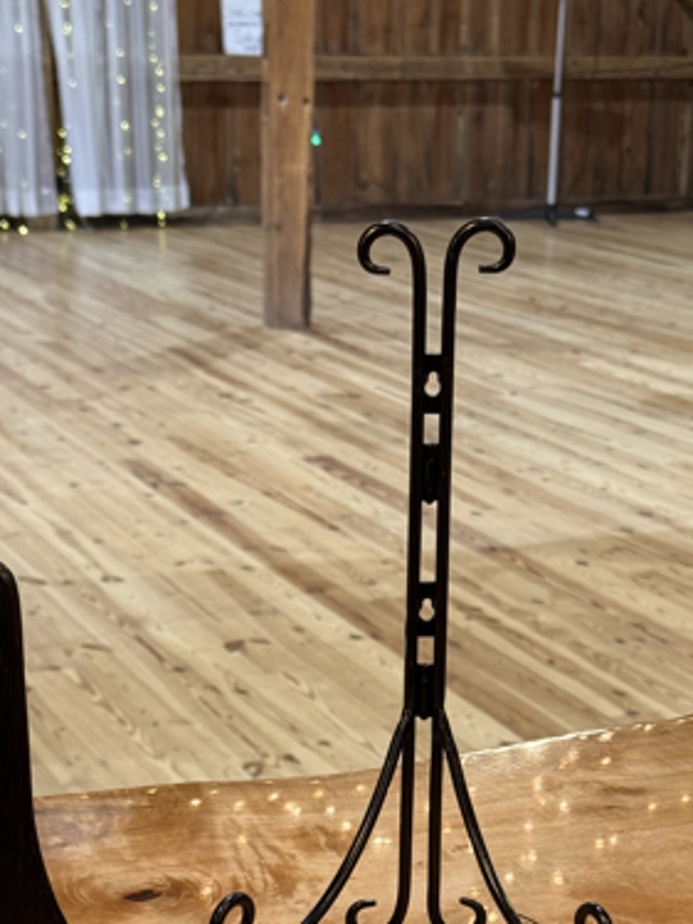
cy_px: 769
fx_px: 2190
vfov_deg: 23.4
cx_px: 387
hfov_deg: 18.0
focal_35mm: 82
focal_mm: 6.76
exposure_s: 1/60
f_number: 1.78
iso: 125
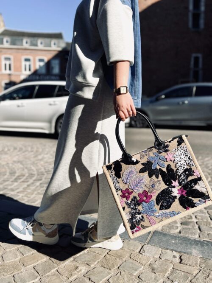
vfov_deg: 67.3
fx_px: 212
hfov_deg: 53.0
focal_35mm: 26
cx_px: 106
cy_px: 142
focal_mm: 5.7
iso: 50
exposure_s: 1/4115
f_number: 1.5
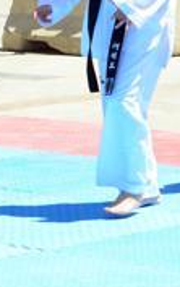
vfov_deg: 9.5
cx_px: -175
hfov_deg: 5.9
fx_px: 1715
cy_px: 47
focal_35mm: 219
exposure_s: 1/200
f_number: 6.3
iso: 100
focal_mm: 62
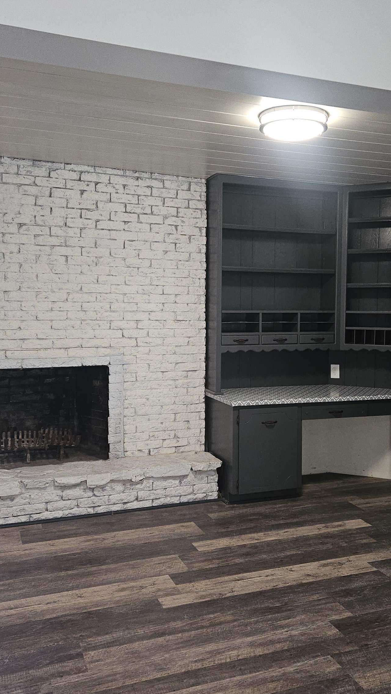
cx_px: 239
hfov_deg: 34.5
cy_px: 352
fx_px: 626
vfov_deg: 58.0
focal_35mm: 34
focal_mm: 5.4
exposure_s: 1/30
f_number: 1.8
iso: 100
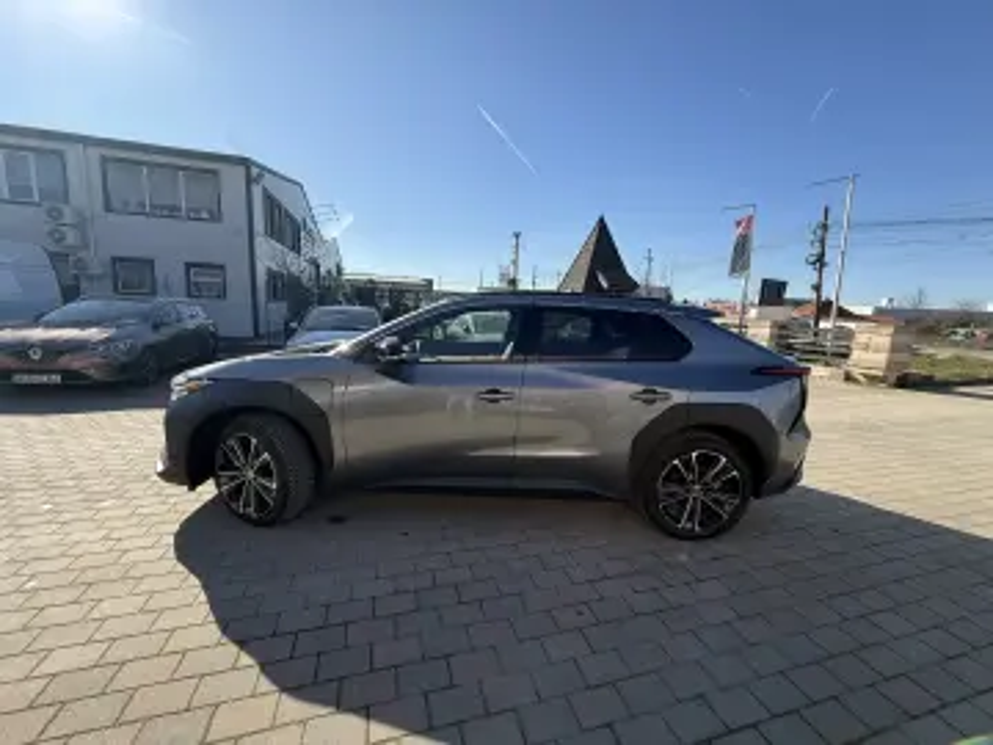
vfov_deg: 85.7
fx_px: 402
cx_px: 496
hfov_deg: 102.1
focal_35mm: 14
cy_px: 372
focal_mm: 2.22
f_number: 2.2
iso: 64
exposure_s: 1/1497
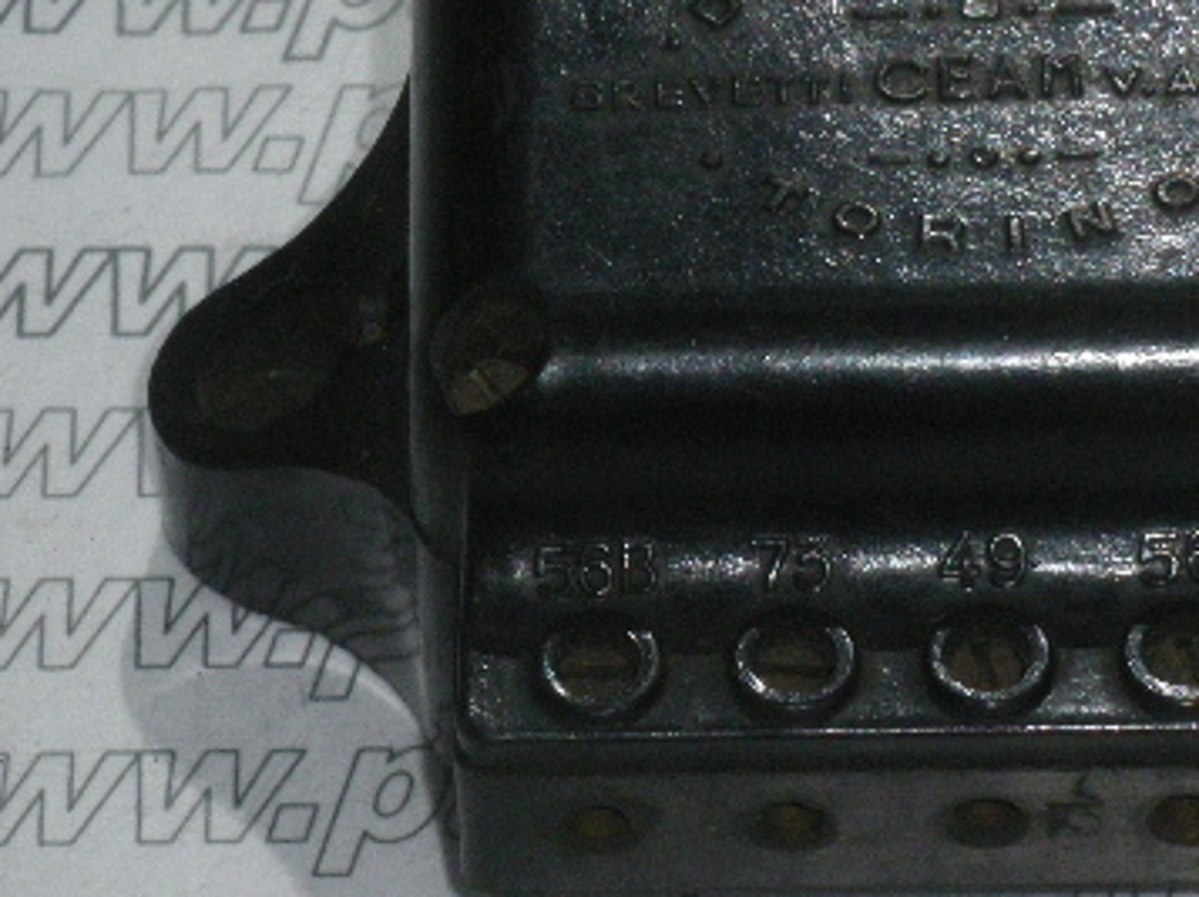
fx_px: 11177
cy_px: 393
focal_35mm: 323
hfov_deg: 6.1
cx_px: 1001
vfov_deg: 4.6
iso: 400
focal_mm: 31.5
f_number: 5.6
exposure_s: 1/250
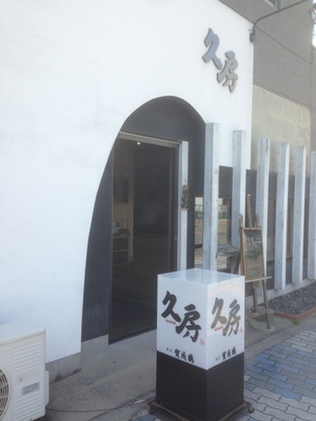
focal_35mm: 33
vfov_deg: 55.4
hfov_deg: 42.9
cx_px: 158
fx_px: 402
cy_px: 210
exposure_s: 1/526
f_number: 2.4
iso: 50
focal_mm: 4.12
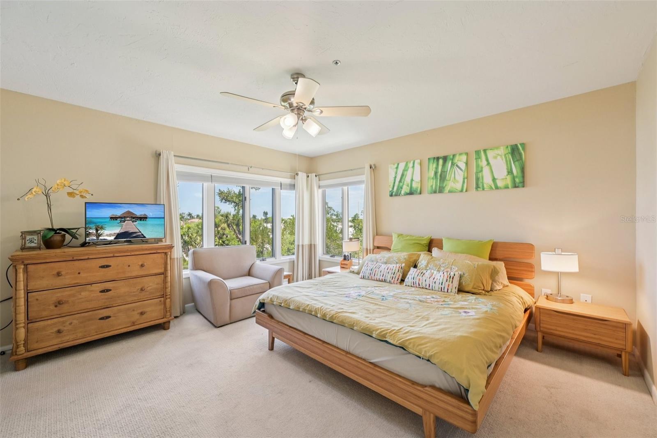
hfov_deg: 104.3
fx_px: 255
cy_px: 219
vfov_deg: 81.2
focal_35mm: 14
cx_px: 328
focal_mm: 14
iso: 400
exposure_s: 1/160
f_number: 8
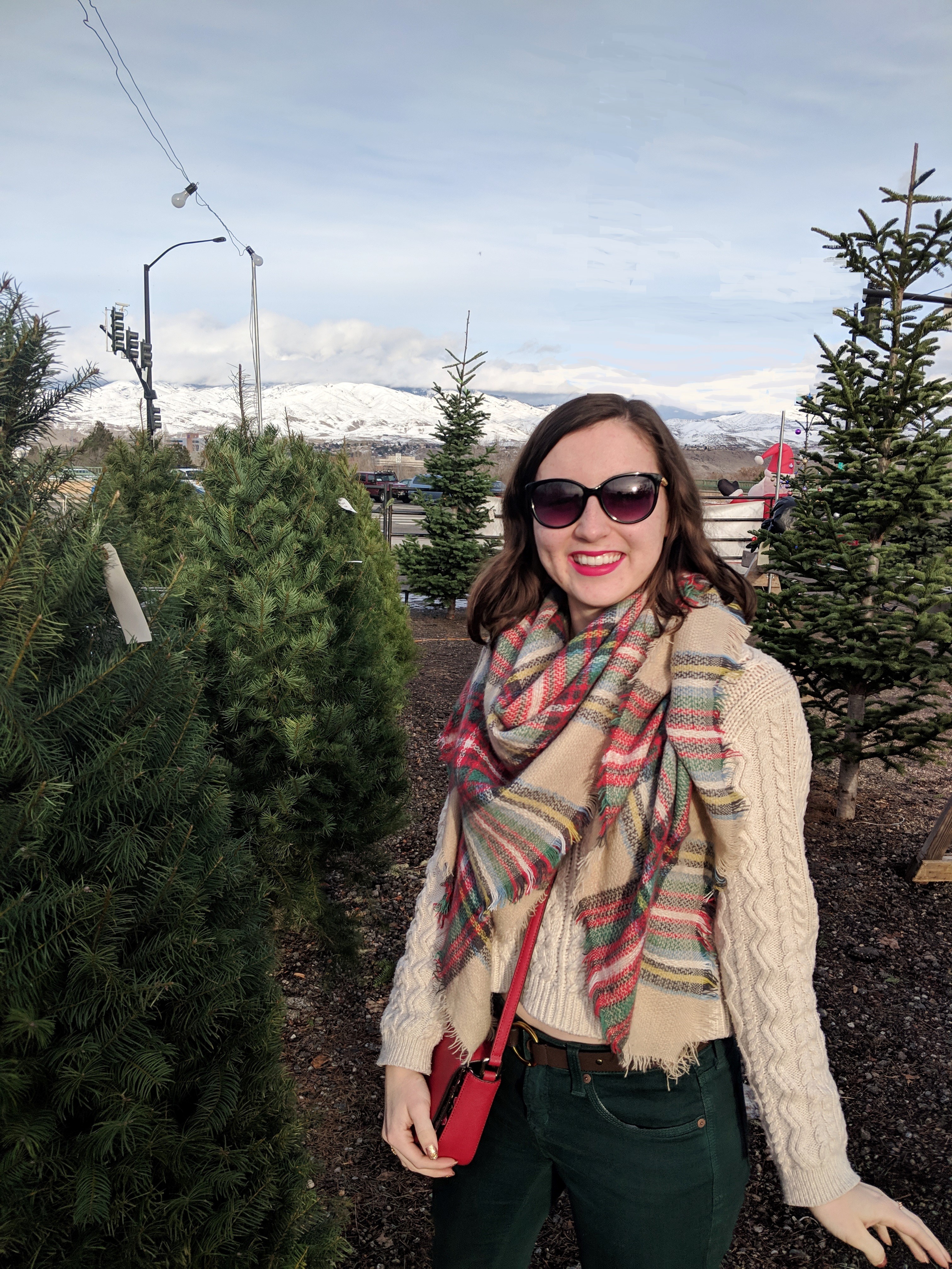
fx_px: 990
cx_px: 476
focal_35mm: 27
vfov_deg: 65.3
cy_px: 634
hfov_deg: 51.4
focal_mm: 4.44
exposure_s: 1/1672
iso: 53
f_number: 1.8
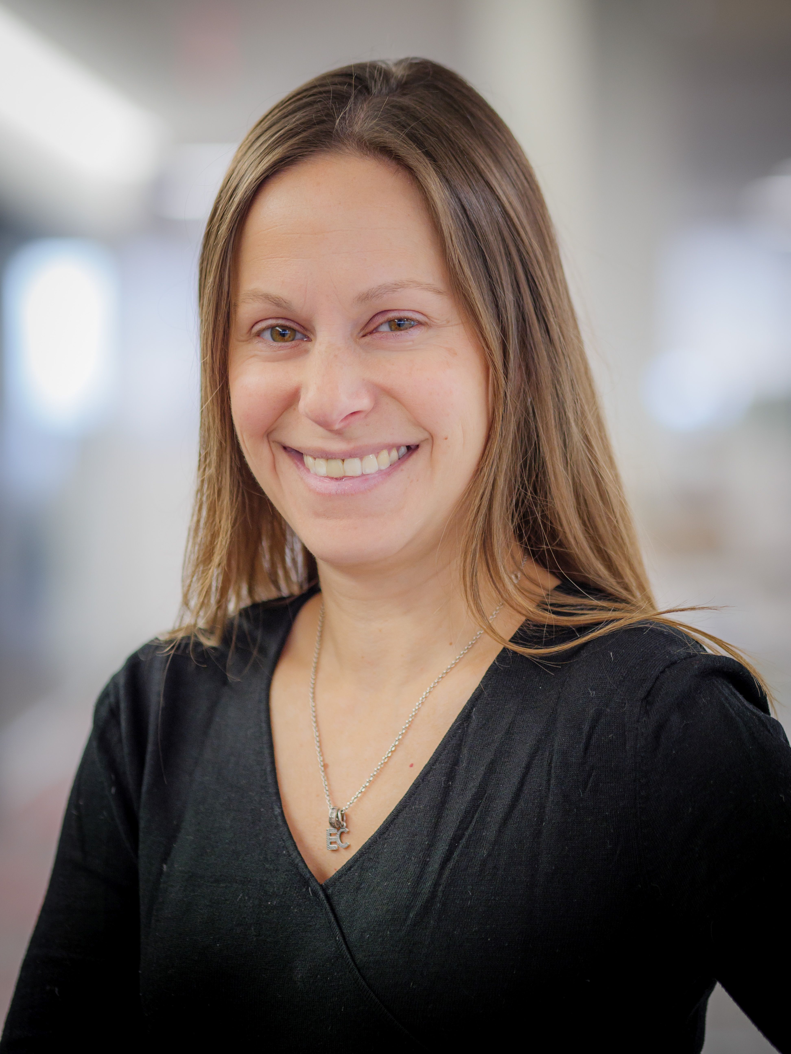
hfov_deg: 9.9
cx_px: 396
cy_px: 527
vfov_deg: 13.2
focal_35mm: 150
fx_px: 4570
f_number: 1.8
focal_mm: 75
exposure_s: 1/125
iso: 250
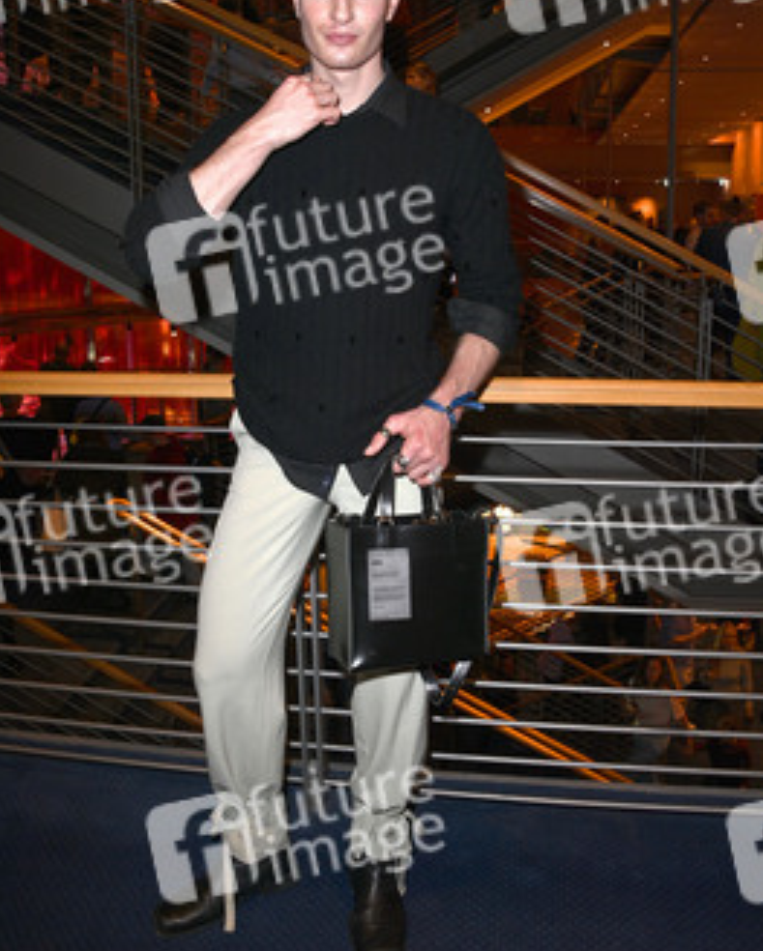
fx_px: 902
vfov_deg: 55.4
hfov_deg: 45.9
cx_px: 380
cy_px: 400
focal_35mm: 32
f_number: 5.6
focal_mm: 28
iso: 1250
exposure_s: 1/80
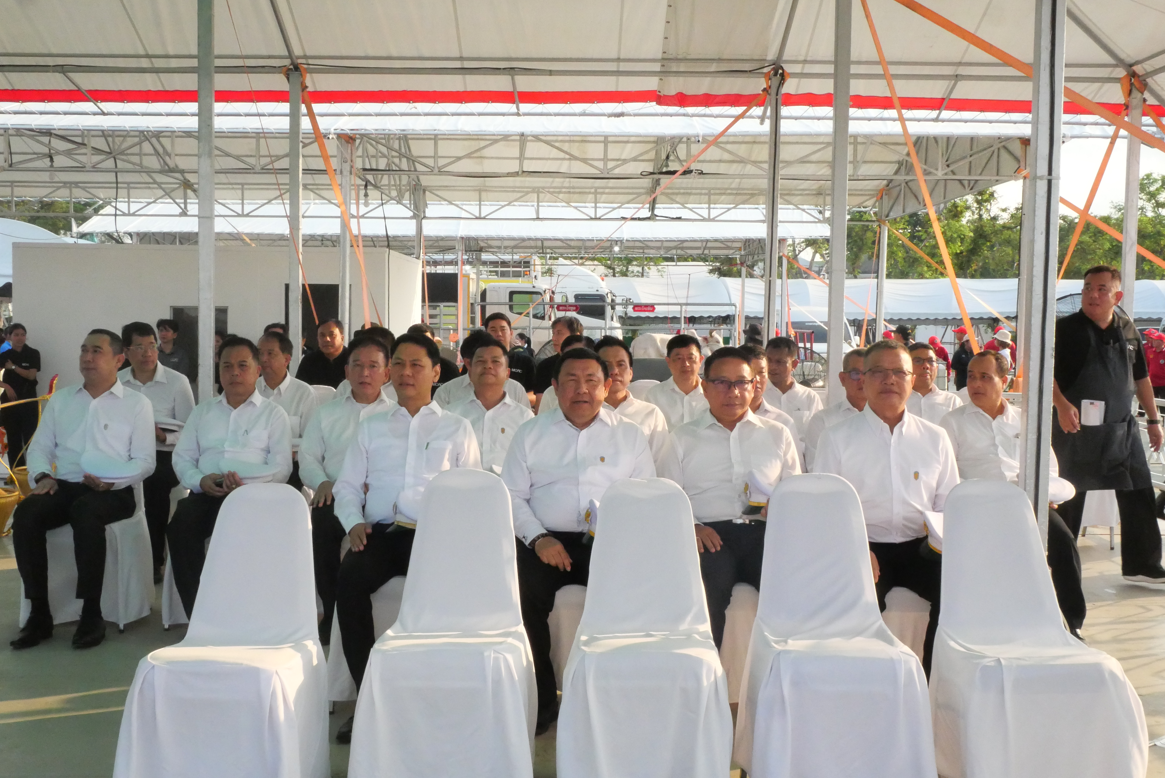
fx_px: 1328
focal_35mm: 41
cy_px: 398
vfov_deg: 32.7
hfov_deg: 47.4
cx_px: 591
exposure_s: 1/400
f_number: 18
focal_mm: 18
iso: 4000
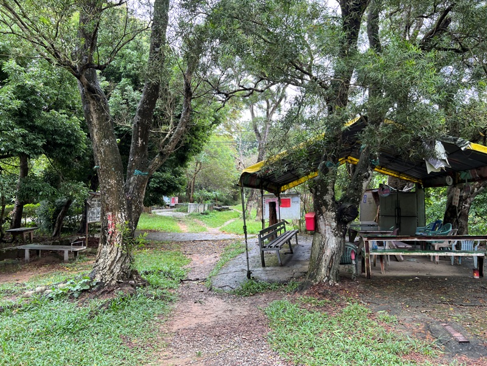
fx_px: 366
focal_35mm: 26
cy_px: 183
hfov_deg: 67.3
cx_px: 244
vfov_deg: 53.1
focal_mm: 5.7
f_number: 1.5
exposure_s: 1/121
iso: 80
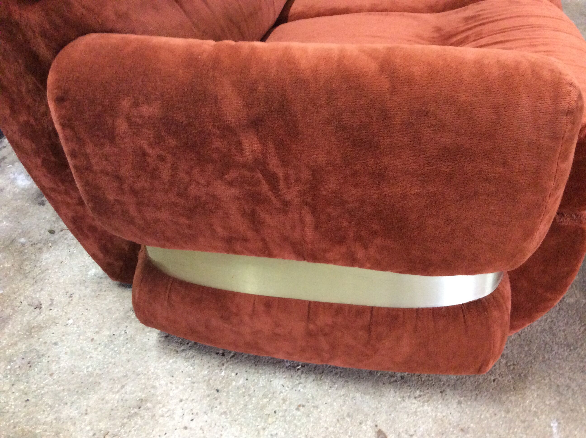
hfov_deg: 56.9
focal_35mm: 32
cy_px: 219
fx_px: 541
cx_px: 293
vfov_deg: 44.1
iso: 250
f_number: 2.4
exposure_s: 1/20
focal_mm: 3.3
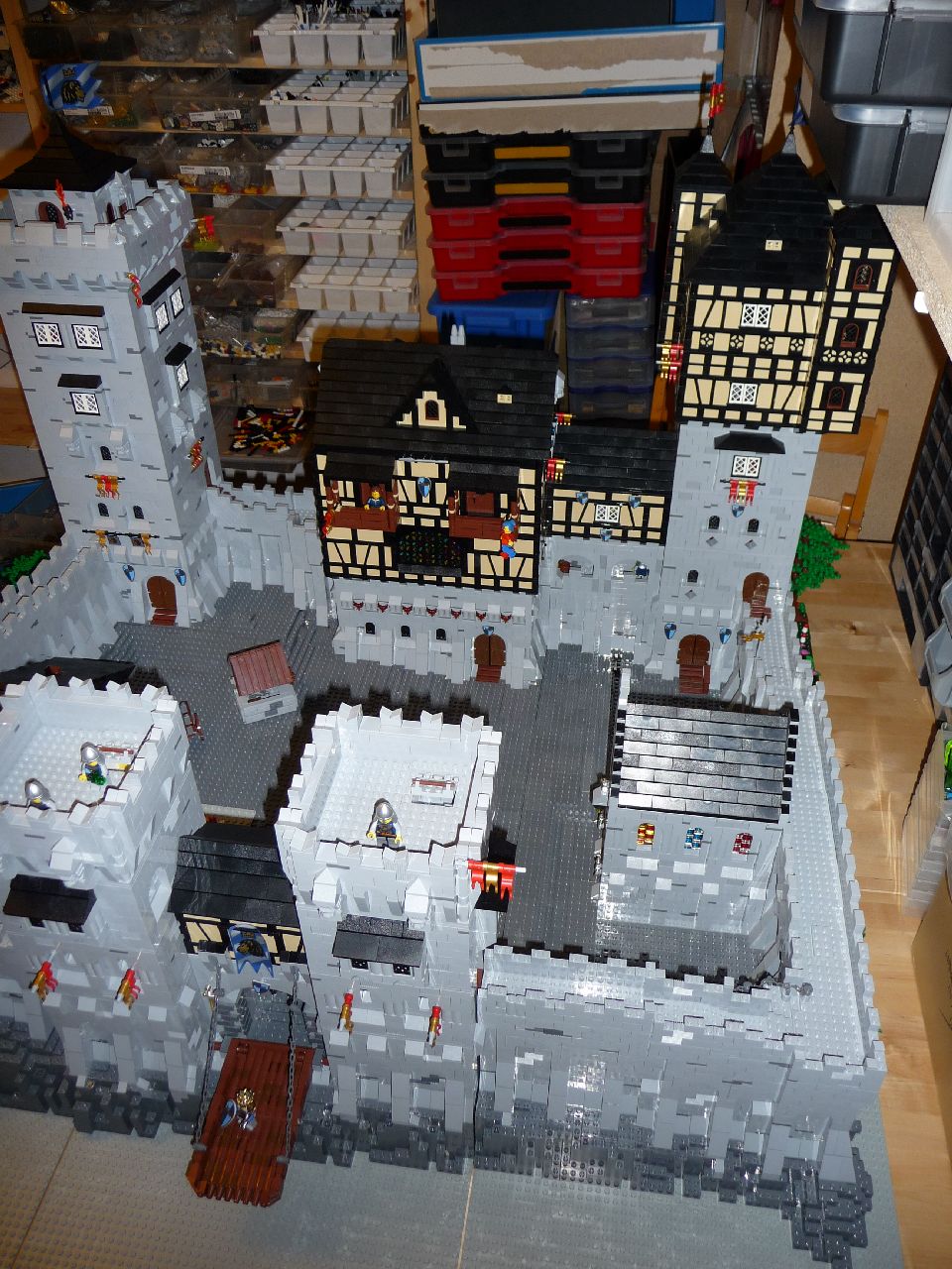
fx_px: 1027
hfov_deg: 49.7
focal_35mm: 28
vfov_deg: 63.4
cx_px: 476
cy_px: 634
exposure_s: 1/30
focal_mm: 4.7
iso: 100
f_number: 3.3
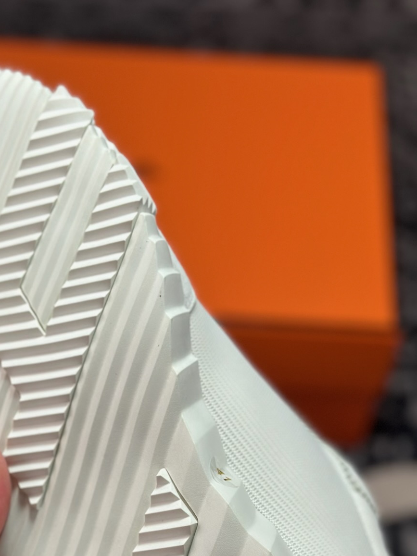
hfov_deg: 17.3
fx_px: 1366
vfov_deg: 22.6
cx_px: 144
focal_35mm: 85
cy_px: 475
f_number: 1.78
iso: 80
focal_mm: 6.86
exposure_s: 1/1848
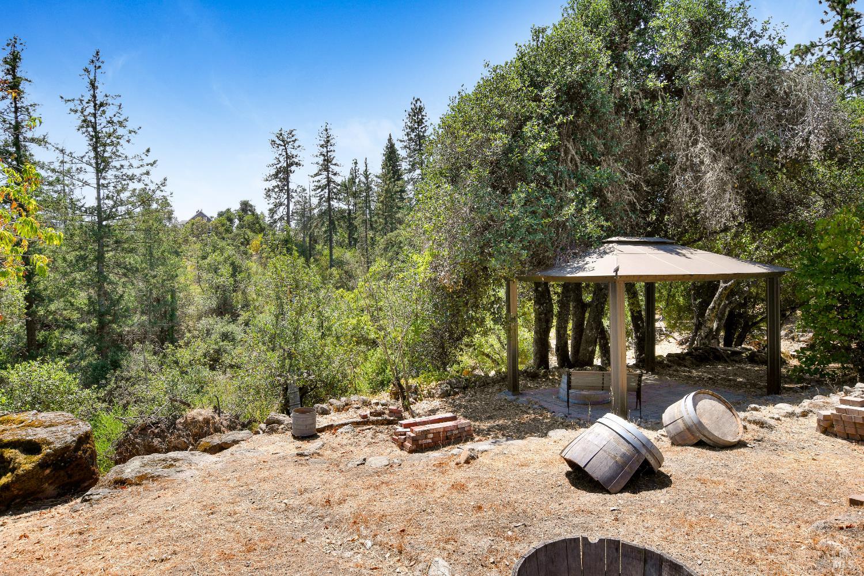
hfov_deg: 81.2
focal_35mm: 21
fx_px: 504
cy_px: 288
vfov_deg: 59.5
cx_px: 432
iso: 100
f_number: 8
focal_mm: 14
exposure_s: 1/250
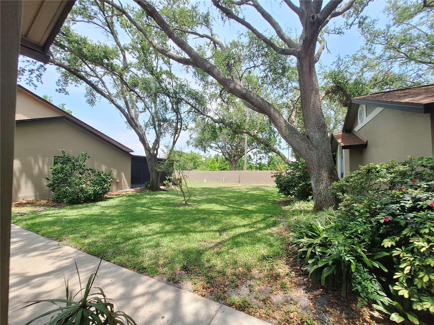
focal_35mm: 13
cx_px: 217
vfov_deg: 89.9
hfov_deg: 106.2
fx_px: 163
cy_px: 162
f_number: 2.2
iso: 40
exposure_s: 1/1163
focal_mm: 1.74
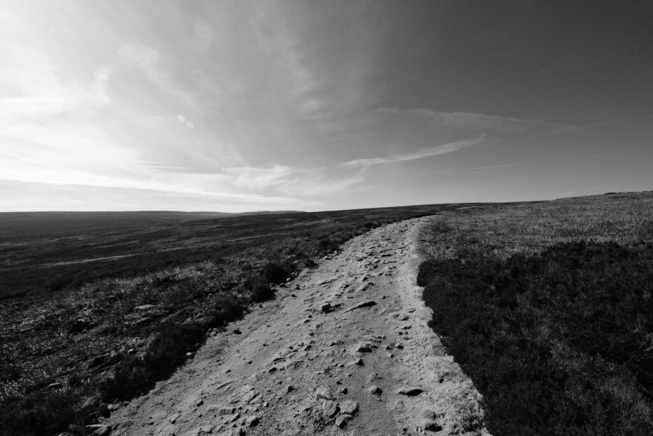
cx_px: 326
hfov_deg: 100.4
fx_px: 272
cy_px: 218
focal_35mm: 15
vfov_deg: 77.3
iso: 500
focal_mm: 10
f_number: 11
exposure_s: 1/480
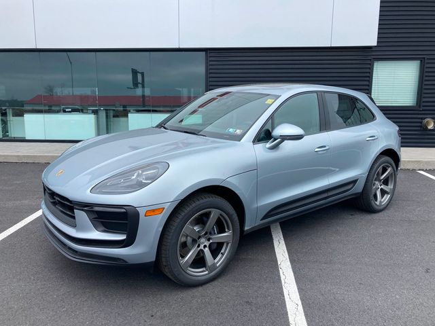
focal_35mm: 28
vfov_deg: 49.7
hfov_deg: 63.4
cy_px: 163
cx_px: 218
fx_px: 352
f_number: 1.8
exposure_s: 1/1171
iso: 20
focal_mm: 3.99
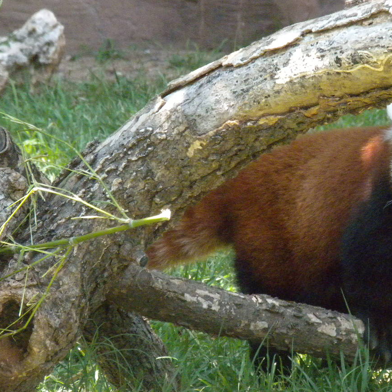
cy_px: 205
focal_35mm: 388
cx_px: 307
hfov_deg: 4.5
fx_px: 4971
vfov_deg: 4.5
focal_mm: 42.1
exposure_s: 1/298
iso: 760
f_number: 5.2
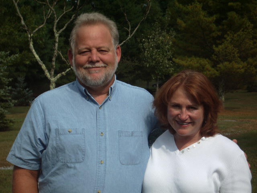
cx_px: 128
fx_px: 780
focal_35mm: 105
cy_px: 96
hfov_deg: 18.7
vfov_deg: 14.1
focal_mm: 17.4
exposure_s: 1/500
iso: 50
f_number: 4.8
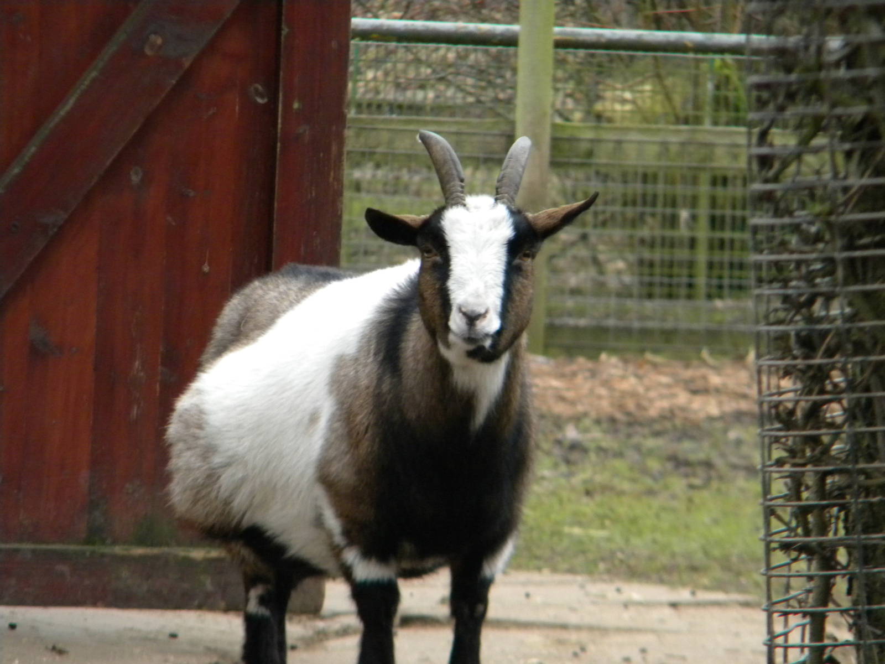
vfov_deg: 3.6
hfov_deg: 4.8
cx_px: 442
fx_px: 10584
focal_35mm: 414
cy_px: 332
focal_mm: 75
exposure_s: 1/136
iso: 400
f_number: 5.4
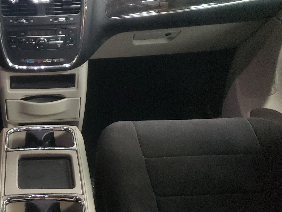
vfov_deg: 28.0
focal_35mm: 52
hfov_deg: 34.7
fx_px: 424
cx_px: 27
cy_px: 99
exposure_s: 1/24
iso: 439
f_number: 1.5
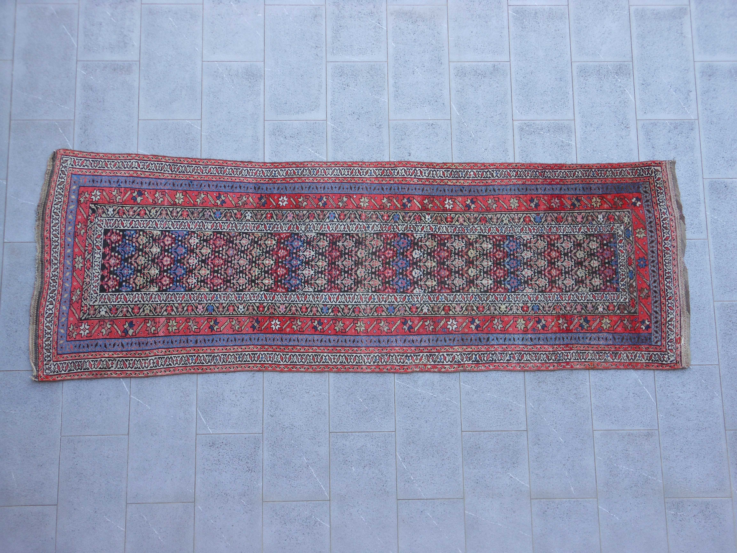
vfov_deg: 33.6
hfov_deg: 43.9
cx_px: 368
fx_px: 916
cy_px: 276
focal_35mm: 43
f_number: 3.8
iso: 80
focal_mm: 7.7
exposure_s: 1/50
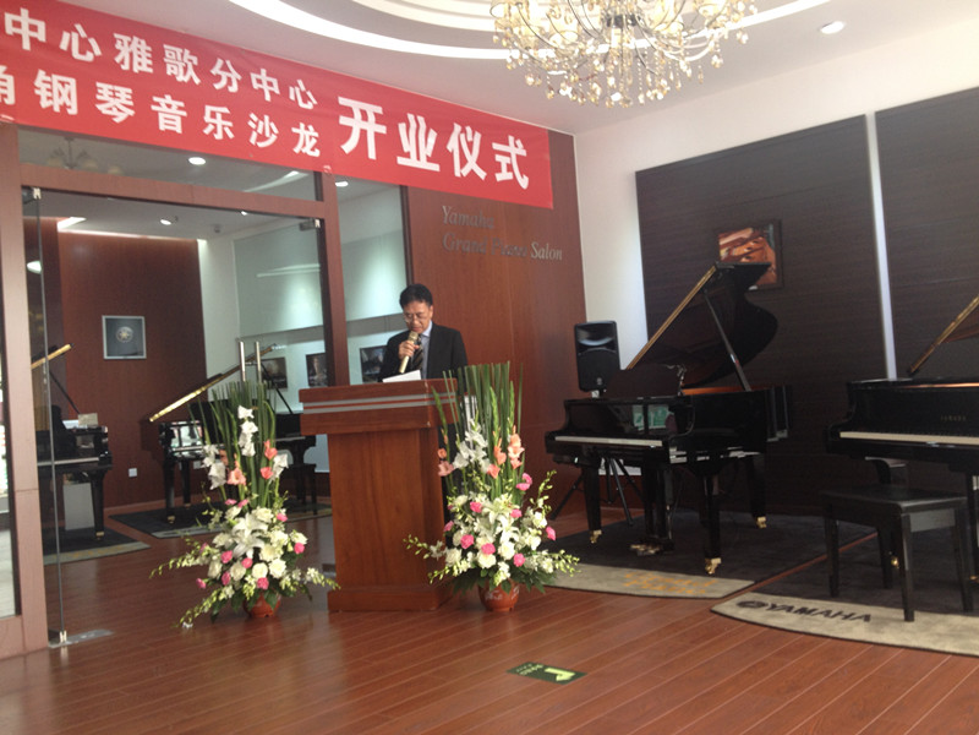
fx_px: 990
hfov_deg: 52.6
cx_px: 490
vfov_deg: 40.7
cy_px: 368
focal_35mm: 35
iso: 64
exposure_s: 1/20
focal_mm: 4.28
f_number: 2.4
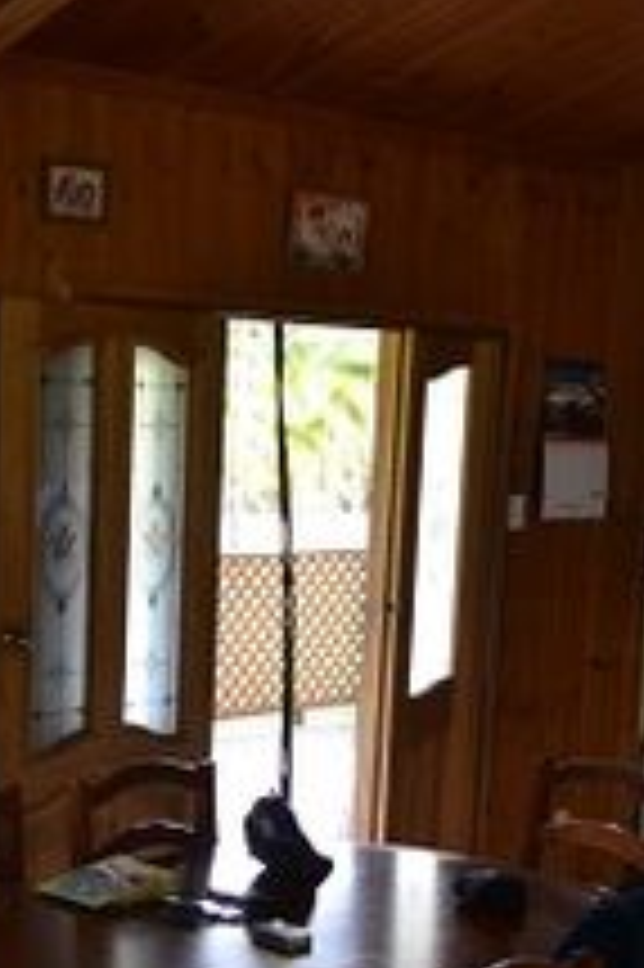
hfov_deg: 22.4
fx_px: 1586
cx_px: 54
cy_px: 655
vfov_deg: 33.6
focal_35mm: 59
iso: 720
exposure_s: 1/60
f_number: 4
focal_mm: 18
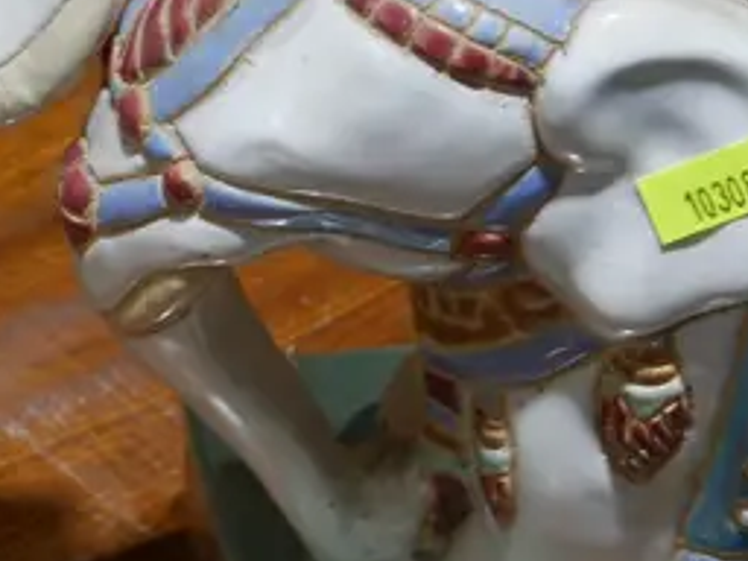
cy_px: 244
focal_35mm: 200
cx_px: -99
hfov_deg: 9.8
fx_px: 4322
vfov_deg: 7.4
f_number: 5.3
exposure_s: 1/60
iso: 400
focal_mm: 25
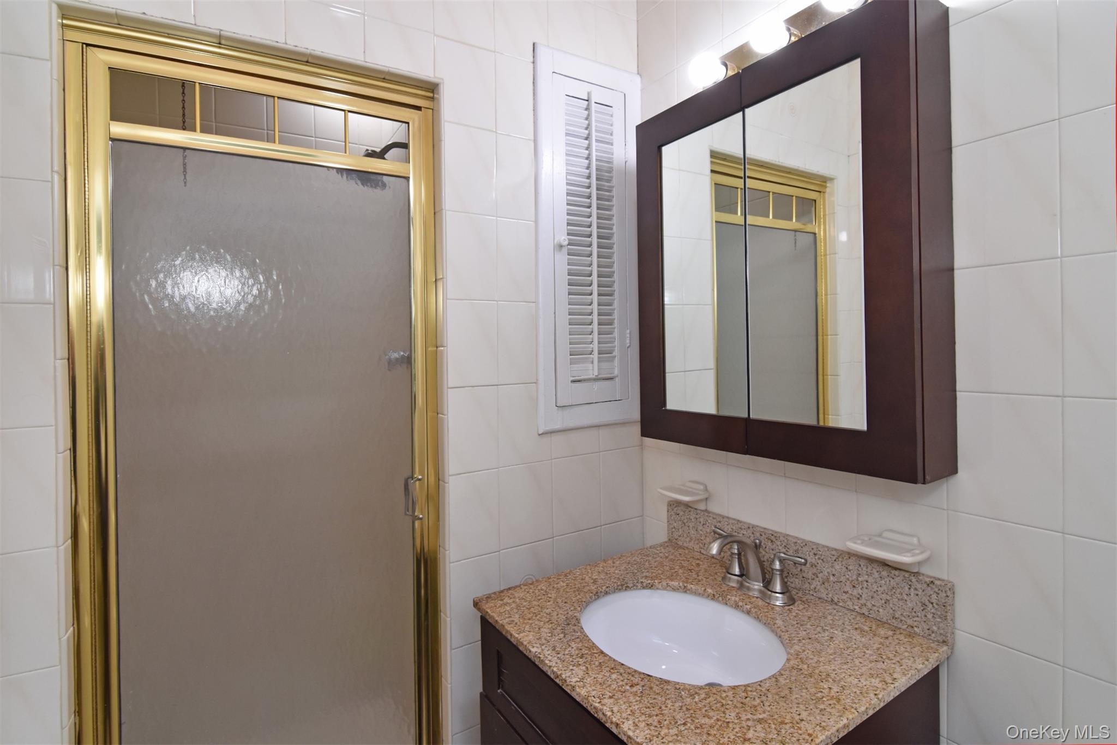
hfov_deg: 95.0
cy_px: 372
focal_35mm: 16
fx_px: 512
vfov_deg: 72.0
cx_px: 558
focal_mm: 11
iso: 640
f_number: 8
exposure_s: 1/60
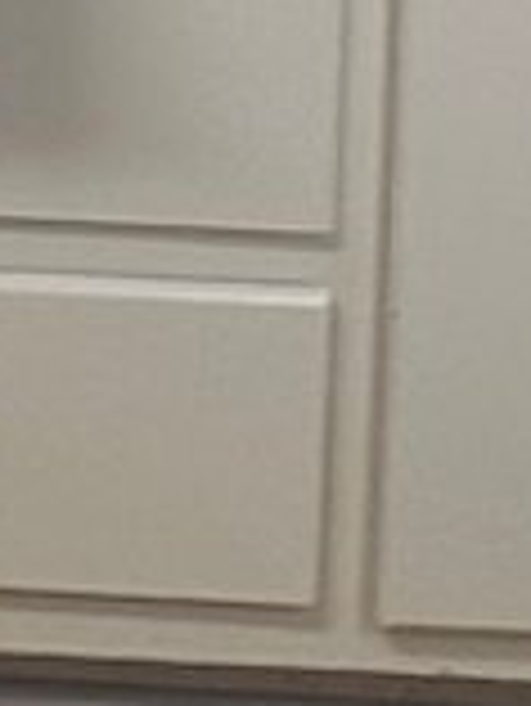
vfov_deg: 7.4
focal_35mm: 231
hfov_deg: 5.1
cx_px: -2196
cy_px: -1513
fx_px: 4718
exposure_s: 1/120
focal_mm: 6.86
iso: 125
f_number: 1.78
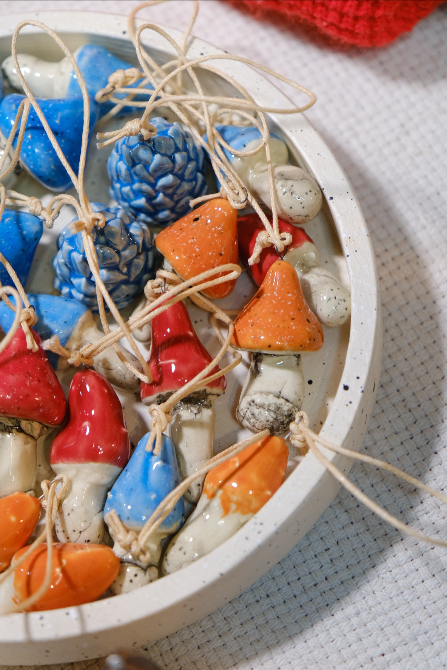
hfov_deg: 12.7
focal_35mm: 108
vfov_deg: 18.9
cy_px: 335
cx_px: 224
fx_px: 2011
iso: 1250
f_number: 4
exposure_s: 1/60
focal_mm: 72.1
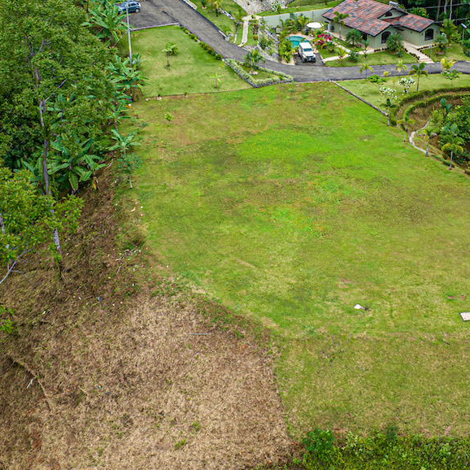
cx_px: 302
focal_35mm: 47
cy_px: 126
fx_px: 722
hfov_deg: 35.8
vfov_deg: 35.4
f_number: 2.8
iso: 100
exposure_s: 1/1250
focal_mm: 12.29
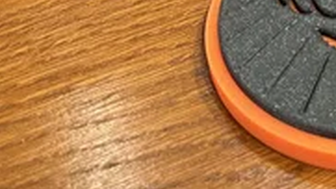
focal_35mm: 98
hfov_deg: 20.0
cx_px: 433
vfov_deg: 10.9
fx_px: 874
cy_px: -231
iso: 400
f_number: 1.6
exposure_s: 1/33
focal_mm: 5.1
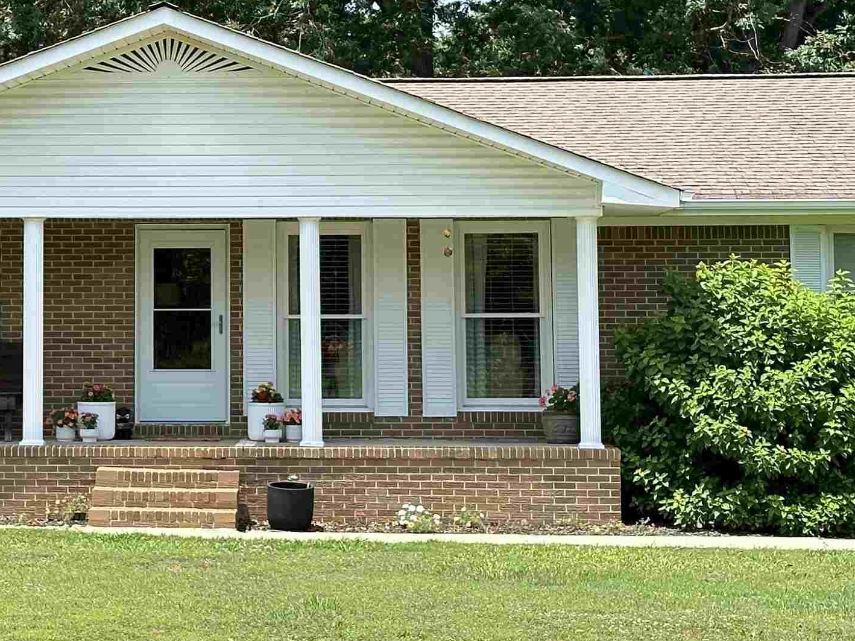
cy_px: 109
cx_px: 191
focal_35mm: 104
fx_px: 2568
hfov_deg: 18.7
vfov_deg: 14.1
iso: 64
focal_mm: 6.86
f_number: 1.78
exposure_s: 1/1783
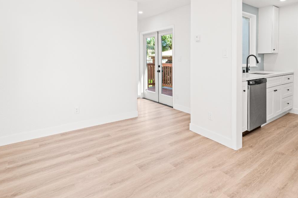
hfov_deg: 80.8
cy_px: 60
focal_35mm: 21
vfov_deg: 57.6
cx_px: 169
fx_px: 174
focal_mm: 14
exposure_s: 1/15
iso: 320
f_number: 7.1
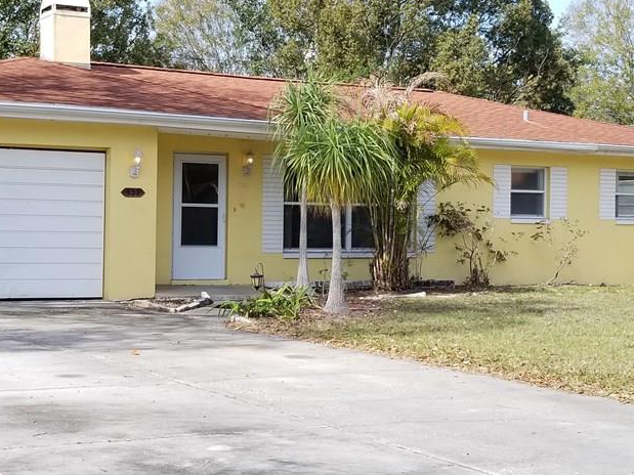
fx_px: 787
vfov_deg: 33.6
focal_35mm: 43
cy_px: 233
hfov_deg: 43.8
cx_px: 283
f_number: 1.7
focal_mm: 4.25
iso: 50
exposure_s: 1/1269
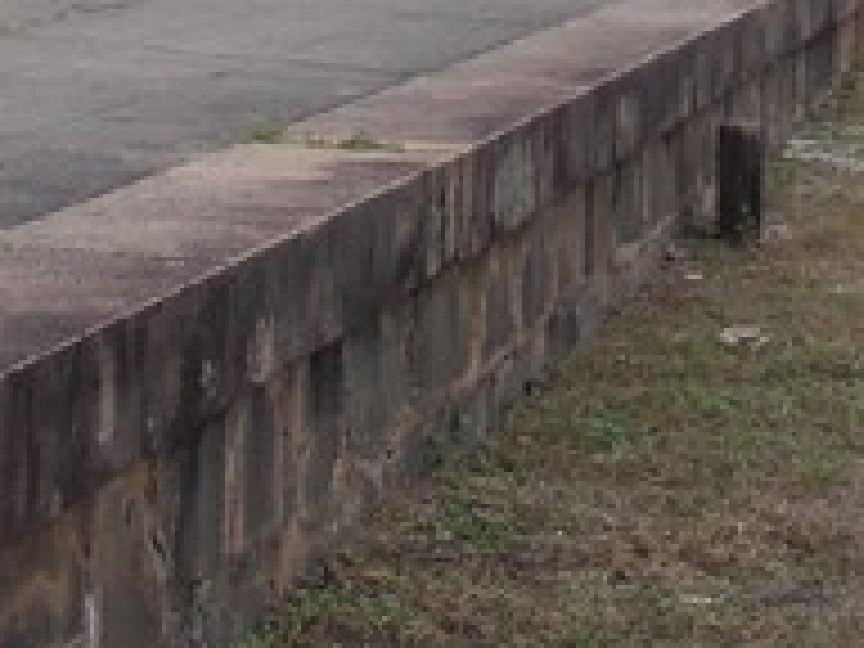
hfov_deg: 17.6
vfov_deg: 12.7
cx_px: 464
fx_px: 2795
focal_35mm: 112
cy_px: -225
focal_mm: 4
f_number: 5.4
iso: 80
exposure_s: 1/200
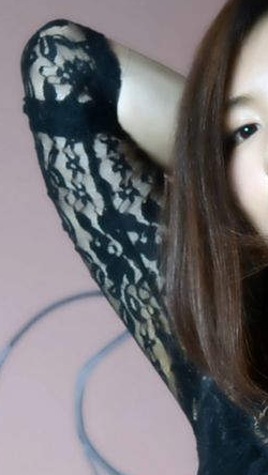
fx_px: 5234
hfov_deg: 2.9
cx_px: 339
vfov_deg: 5.2
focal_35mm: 415
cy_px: 572
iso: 100
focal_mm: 85
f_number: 6.3
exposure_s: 1/50
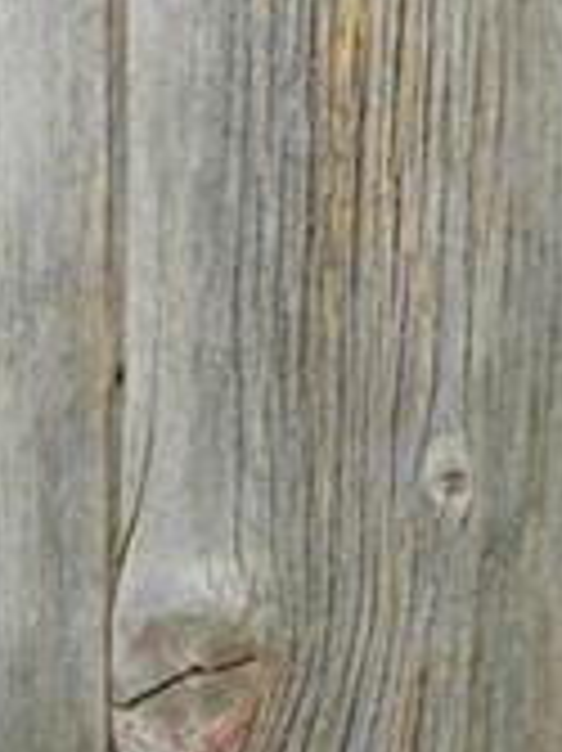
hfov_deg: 7.8
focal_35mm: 184
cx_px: -490
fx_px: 3988
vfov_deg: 10.2
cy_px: 1335
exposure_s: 1/15
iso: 400
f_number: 4.2
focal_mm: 8.1
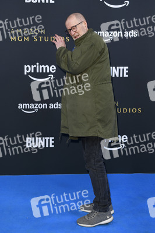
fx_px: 298
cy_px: 116
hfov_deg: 29.2
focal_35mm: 46
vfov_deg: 42.8
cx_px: 78
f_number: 4
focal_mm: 46
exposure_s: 1/500
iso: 400
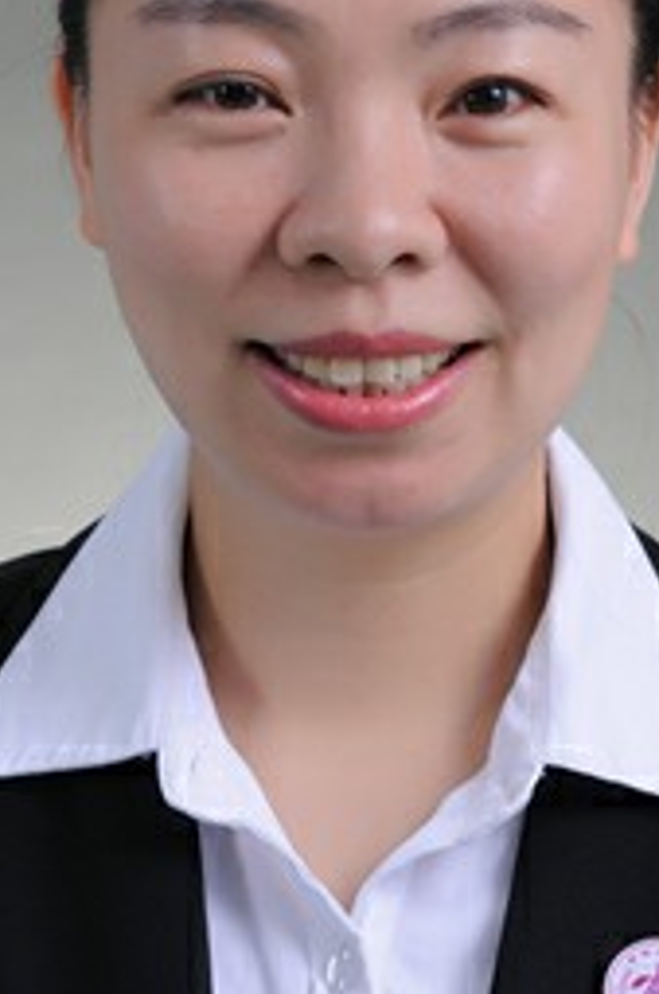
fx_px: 6227
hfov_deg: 6.1
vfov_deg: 9.1
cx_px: 367
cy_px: 376
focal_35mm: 226
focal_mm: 85
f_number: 5.6
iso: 160
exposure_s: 1/125
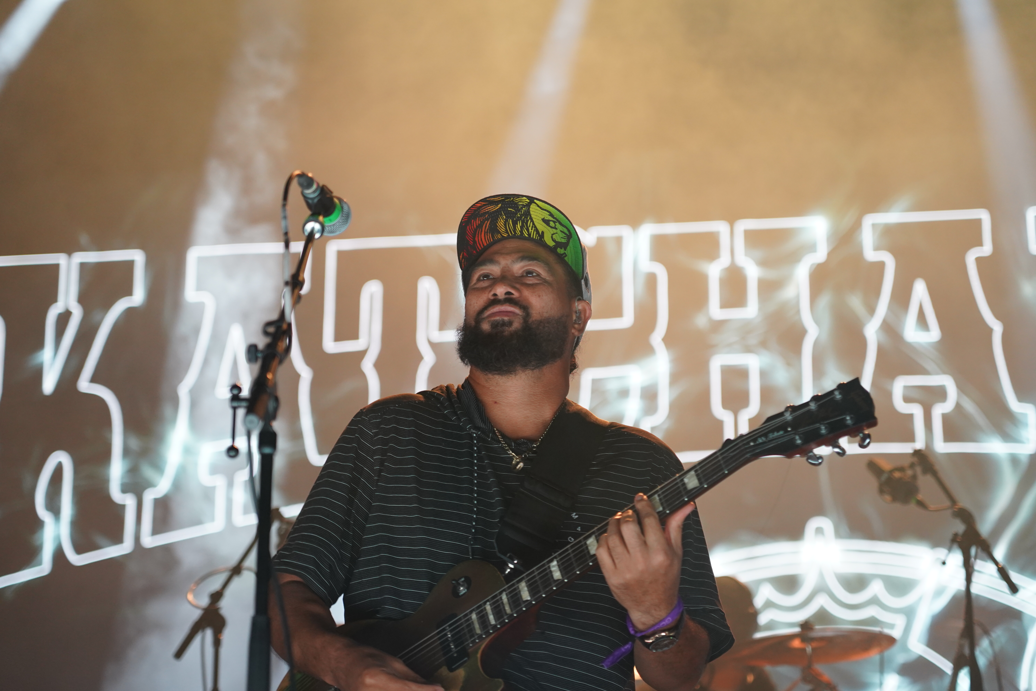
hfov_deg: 19.5
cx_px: 518
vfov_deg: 13.0
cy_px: 346
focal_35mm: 105
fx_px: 3021
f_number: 4
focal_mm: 105
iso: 2000
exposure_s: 1/160
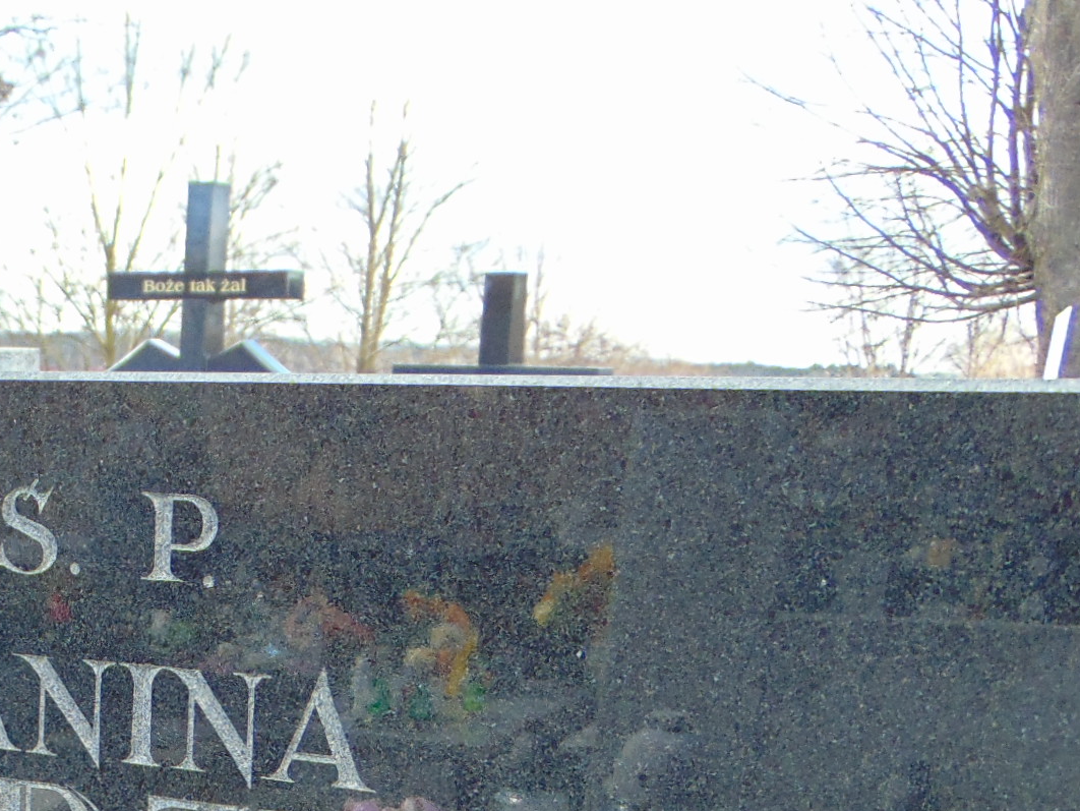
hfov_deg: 29.6
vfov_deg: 22.2
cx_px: 1
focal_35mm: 61
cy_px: 973
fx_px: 1904
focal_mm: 4.5
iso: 80
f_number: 3
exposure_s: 1/160
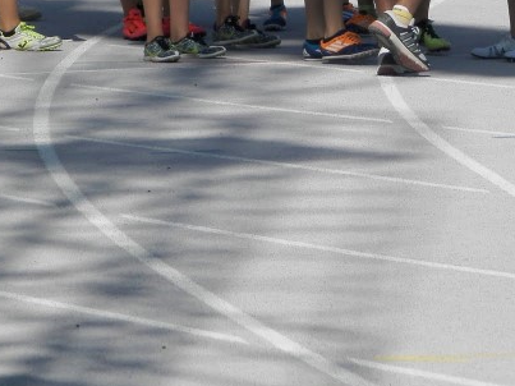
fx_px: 5786
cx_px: 373
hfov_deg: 5.1
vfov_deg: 3.8
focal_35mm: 389
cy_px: -87
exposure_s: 1/800
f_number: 4.9
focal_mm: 27.4
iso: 80
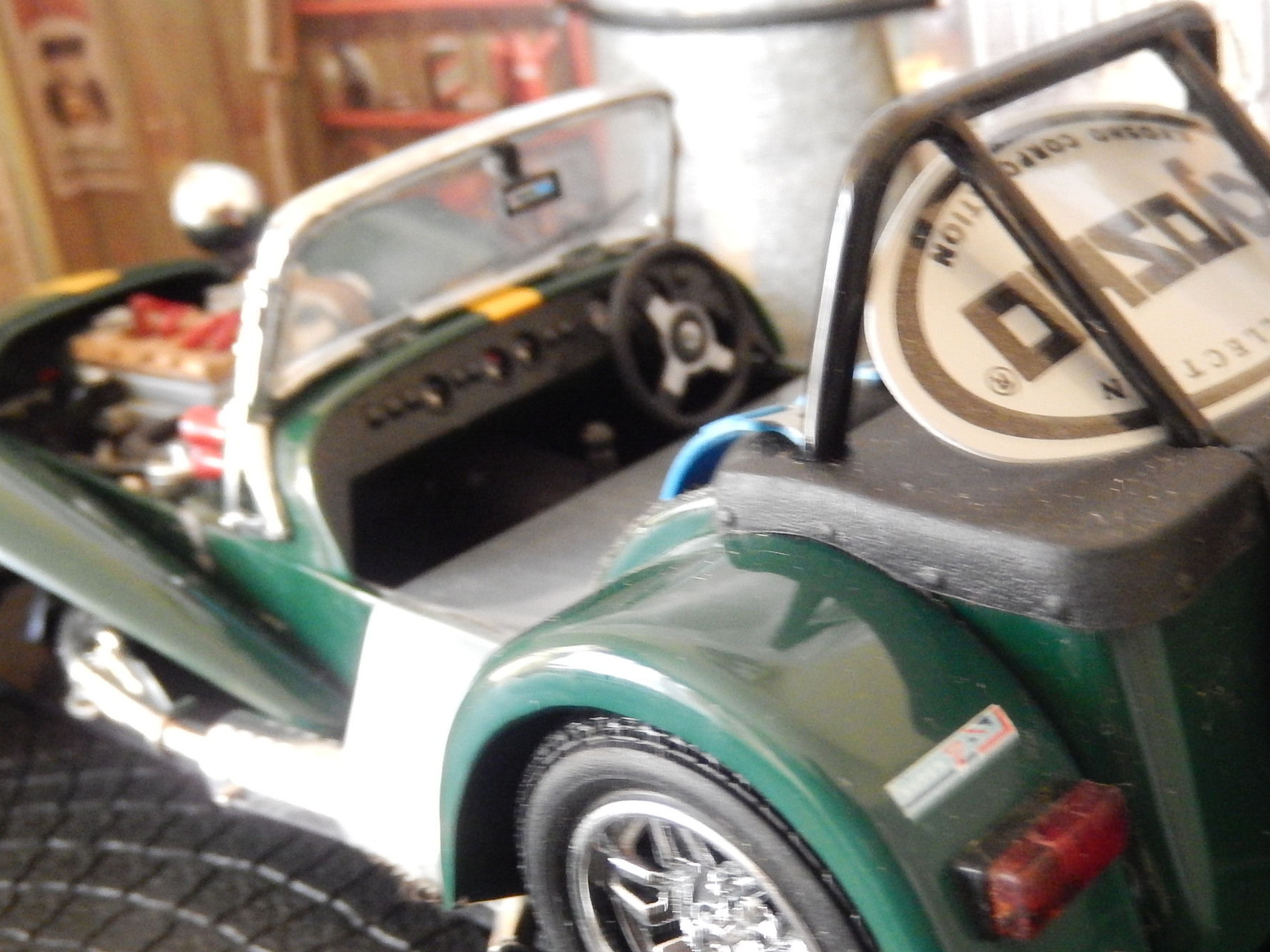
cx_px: 678
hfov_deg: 37.5
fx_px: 1871
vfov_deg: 28.4
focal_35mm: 51
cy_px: 640
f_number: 4
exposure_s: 1/8
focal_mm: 6.5
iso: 800
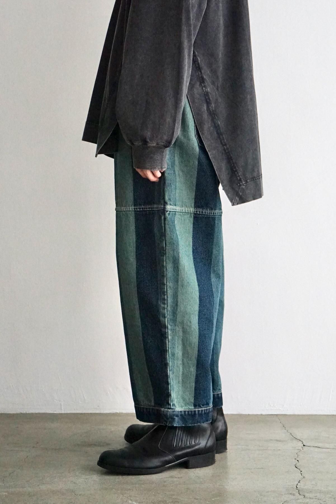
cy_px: 252
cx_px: 168
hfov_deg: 27.0
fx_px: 700
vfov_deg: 39.6
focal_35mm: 50
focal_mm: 50
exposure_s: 1/200
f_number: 4.5
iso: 6400
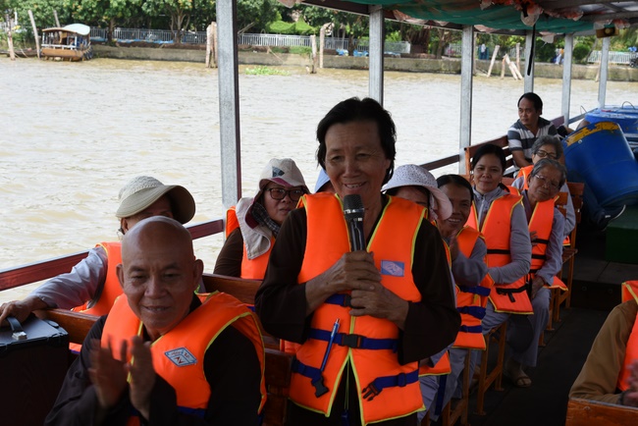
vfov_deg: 26.0
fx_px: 922
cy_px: 213
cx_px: 319
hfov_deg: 38.2
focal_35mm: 52
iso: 200
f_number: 9
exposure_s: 1/100
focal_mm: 52
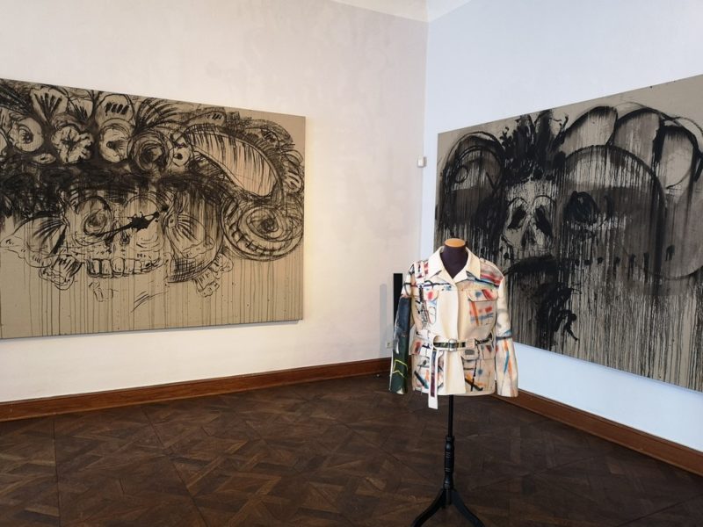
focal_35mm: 27
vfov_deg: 51.4
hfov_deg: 65.3
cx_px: 352
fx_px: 548
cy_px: 264
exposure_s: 1/33.3
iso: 250
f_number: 1.8
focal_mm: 3.95
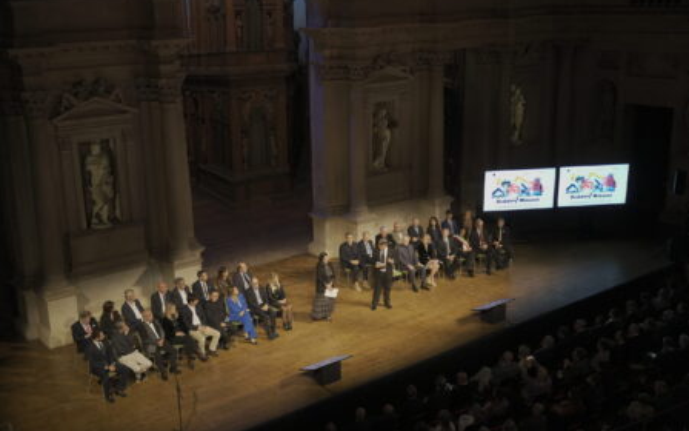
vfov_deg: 29.5
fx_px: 817
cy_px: 222
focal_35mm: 44
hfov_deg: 45.7
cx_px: 344
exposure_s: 1/320
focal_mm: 42.5
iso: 3200
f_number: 2.8
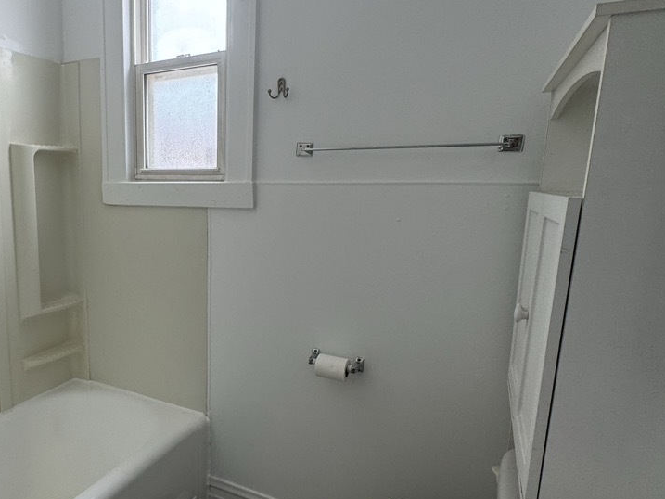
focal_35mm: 25
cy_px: 260
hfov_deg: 67.3
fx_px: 480
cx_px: 217
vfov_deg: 54.9
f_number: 2.2
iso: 100
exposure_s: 1/99
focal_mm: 2.22
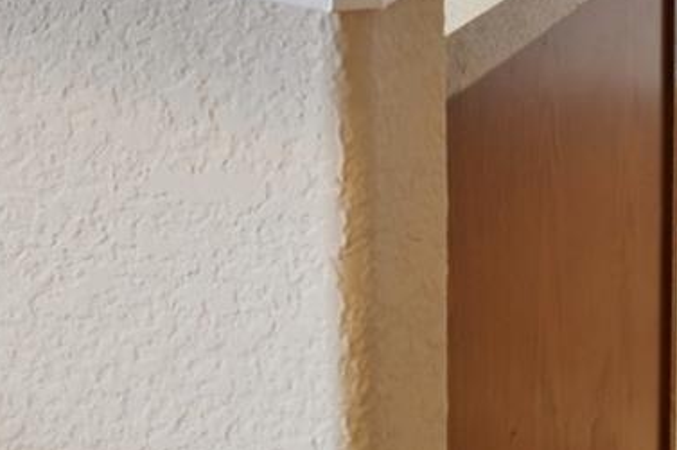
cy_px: -510
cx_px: 151
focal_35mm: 87
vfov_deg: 13.1
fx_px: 1635
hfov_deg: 23.1
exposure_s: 1/15
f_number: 8
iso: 400
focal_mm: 16
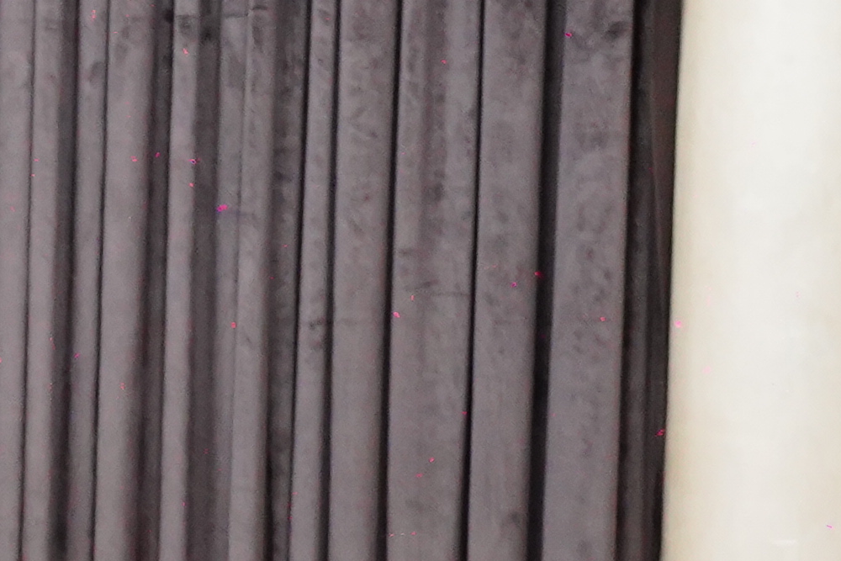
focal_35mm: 228
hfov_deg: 8.3
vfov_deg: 6.0
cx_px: -1167
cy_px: 841
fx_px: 5327
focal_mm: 38
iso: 3200
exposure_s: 1/250
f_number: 2.8
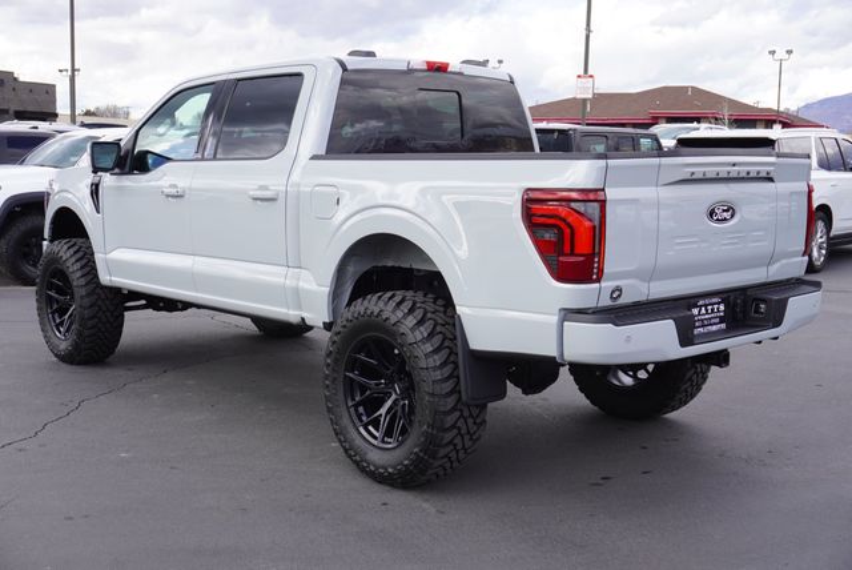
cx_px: 426
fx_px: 995
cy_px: 285
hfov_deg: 46.4
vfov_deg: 32.0
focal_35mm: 42
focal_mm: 28
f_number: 7.1
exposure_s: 1/100
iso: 100
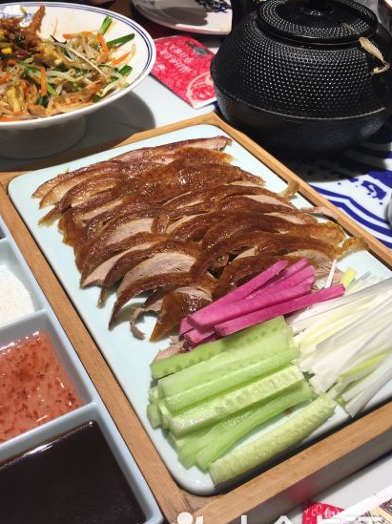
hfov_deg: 38.5
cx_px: 157
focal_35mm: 37
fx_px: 559
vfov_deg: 50.2
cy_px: 250
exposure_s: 1/100
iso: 25
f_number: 2.2
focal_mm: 4.15
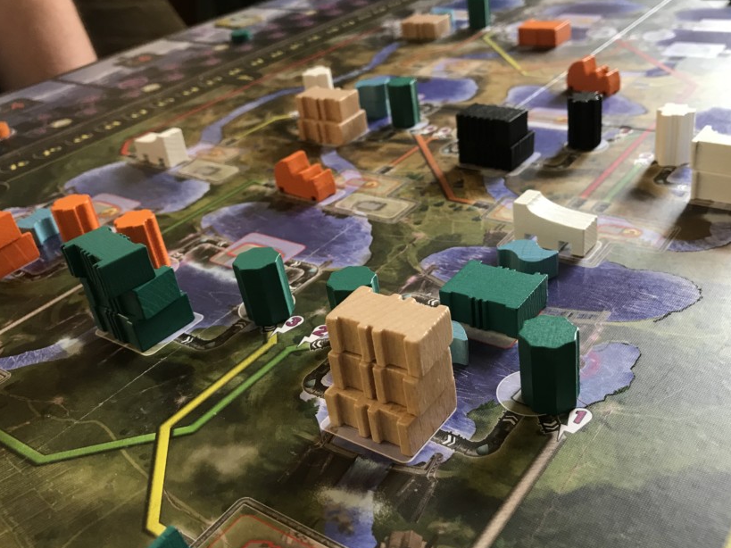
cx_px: 411
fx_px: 739
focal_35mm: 35
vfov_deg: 40.7
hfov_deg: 52.5
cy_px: 297
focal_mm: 3.99
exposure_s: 1/17
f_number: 1.8
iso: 32
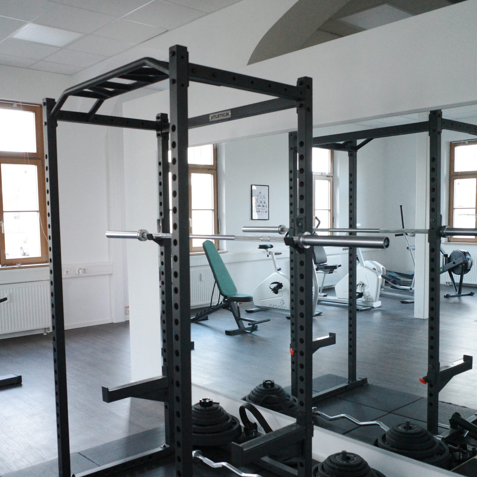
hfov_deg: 46.0
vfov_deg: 45.9
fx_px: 561
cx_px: 238
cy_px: 273
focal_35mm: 36
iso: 3200
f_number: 2.8
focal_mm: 18.3
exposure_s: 1/200
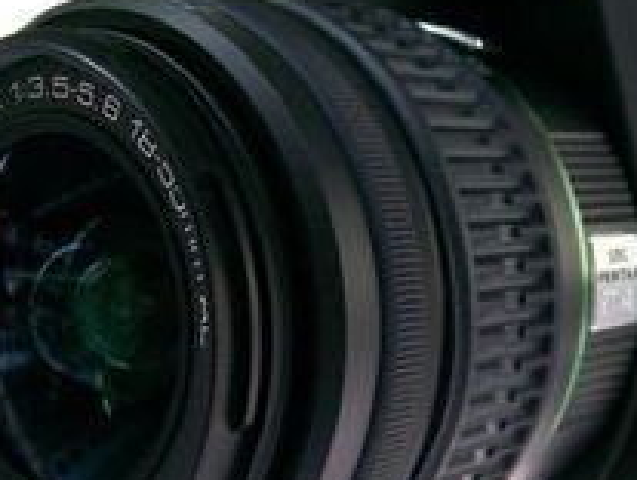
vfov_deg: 18.9
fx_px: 1438
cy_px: 278
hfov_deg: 24.9
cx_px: 408
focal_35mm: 78
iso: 200
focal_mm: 6
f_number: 2.7
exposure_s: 1/66.6
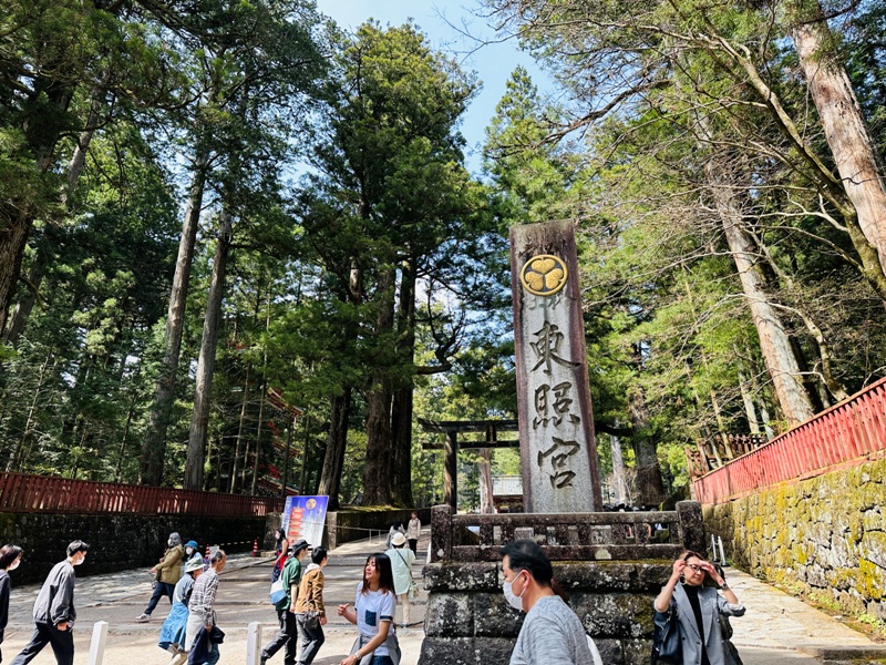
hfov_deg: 71.6
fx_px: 614
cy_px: 332
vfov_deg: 56.8
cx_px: 443
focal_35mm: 24
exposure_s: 1/469
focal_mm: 6.86
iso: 80
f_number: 1.78
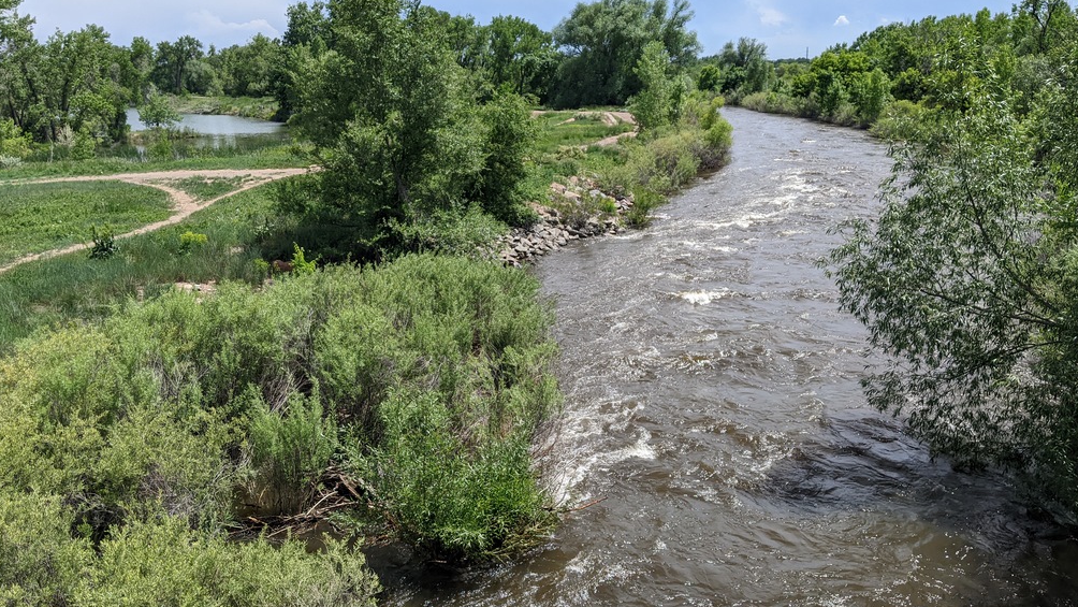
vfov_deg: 38.9
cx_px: 542
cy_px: 322
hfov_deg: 64.3
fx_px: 858
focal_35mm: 30
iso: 59
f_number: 1.8
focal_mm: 4.44
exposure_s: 1/3906
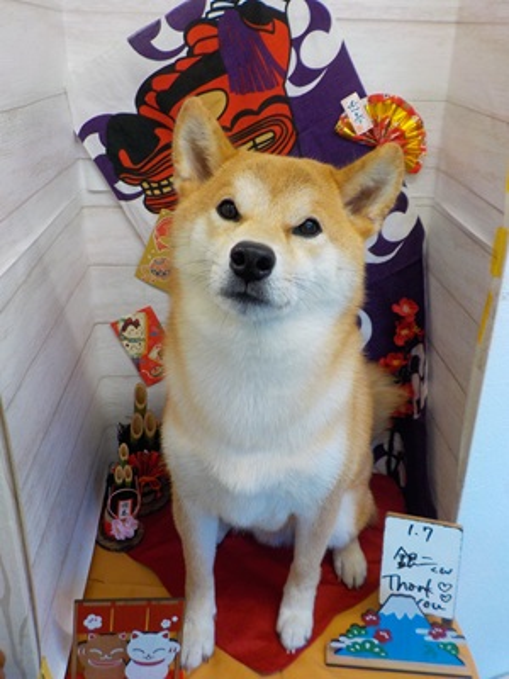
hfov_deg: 46.8
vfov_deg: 60.0
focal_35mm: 30
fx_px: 588
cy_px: 340
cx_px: 254
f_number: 3.3
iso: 140
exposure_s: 1/30
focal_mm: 4.1
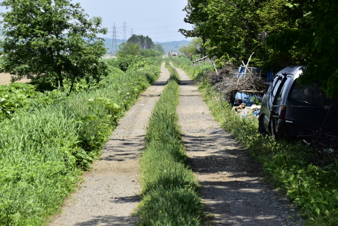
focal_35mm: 129
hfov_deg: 15.9
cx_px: 169
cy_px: 113
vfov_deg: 10.6
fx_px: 1211
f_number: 9
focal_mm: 86
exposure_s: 1/1250
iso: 640
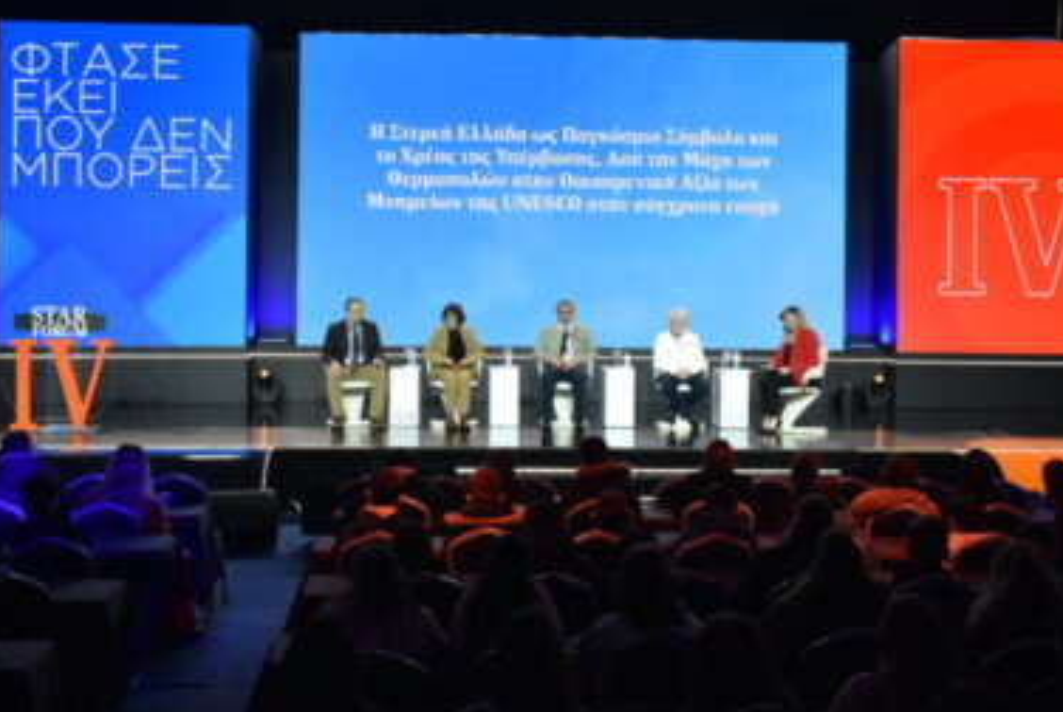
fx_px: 1508
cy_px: 267
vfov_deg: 26.5
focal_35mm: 51
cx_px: 546
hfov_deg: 38.8
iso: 4000
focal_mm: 32
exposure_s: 1/200
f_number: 8
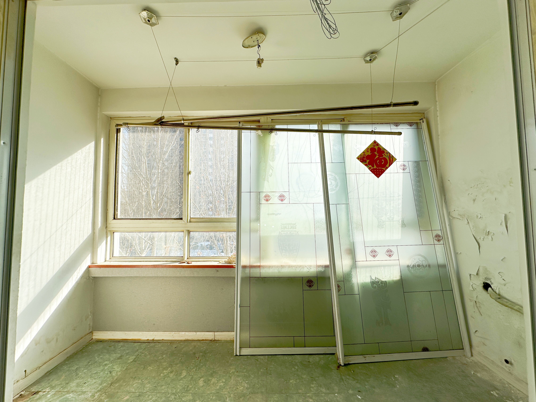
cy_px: 201
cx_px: 268
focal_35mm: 14
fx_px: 217
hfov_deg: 102.1
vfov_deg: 85.7
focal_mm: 2.22
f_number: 2.2
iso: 40
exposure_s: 1/882
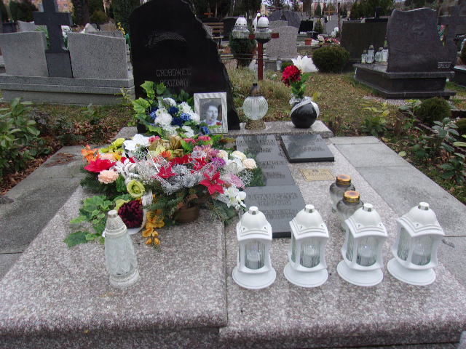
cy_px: 174
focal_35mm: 27
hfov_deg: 65.3
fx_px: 363
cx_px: 233
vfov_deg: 51.4
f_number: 3
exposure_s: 1/34
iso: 83
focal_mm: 4.9
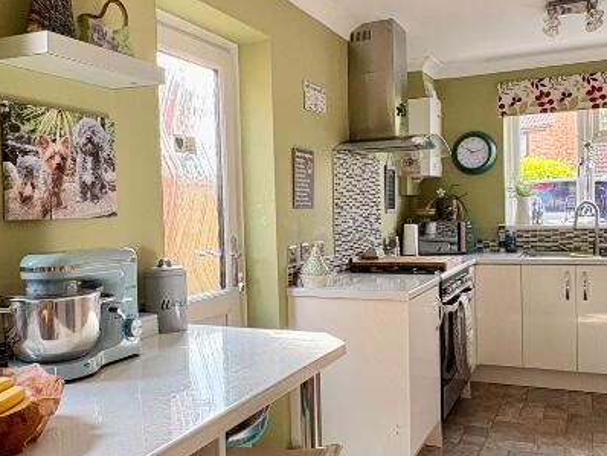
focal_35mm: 36
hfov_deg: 51.3
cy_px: 229
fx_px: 632
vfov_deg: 39.7
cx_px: 276
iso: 250
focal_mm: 2.22
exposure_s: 1/87
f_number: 2.2
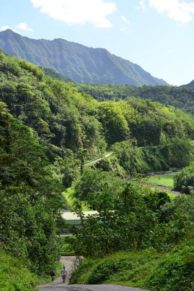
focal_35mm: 70
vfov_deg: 28.8
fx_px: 566
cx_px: 97
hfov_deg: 19.5
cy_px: 146
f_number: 7.1
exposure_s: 1/400
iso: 200
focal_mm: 70
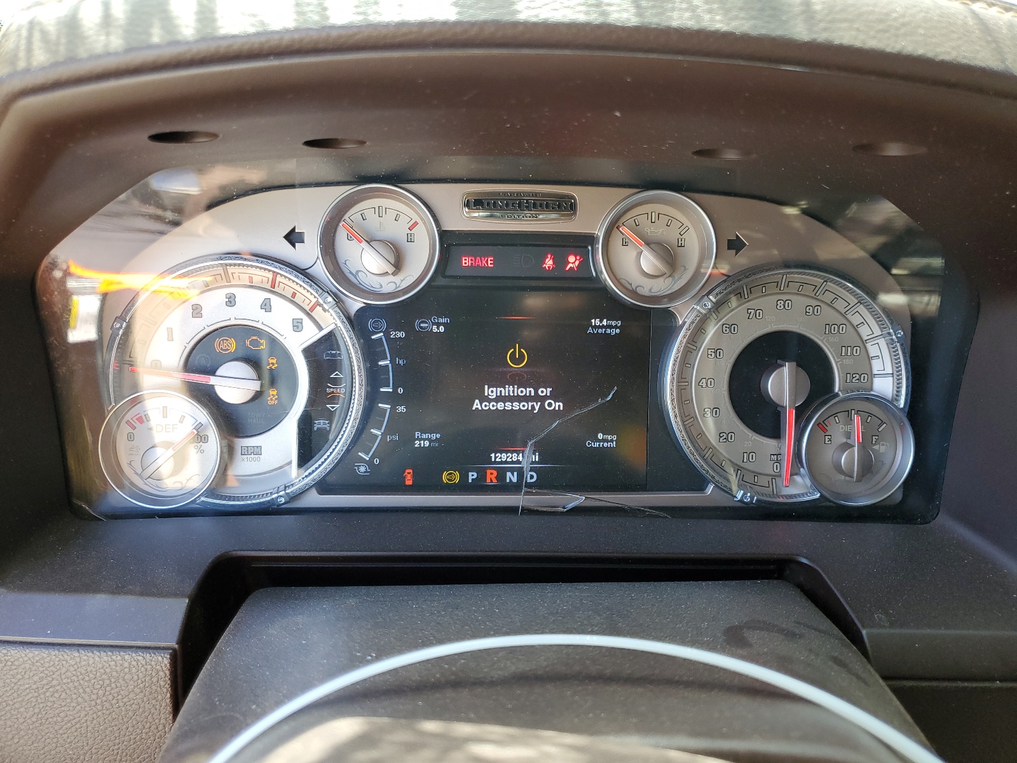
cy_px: 382
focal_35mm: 26
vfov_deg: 53.1
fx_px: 764
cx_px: 508
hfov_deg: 67.3
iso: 57
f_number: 1.5
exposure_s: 1/120
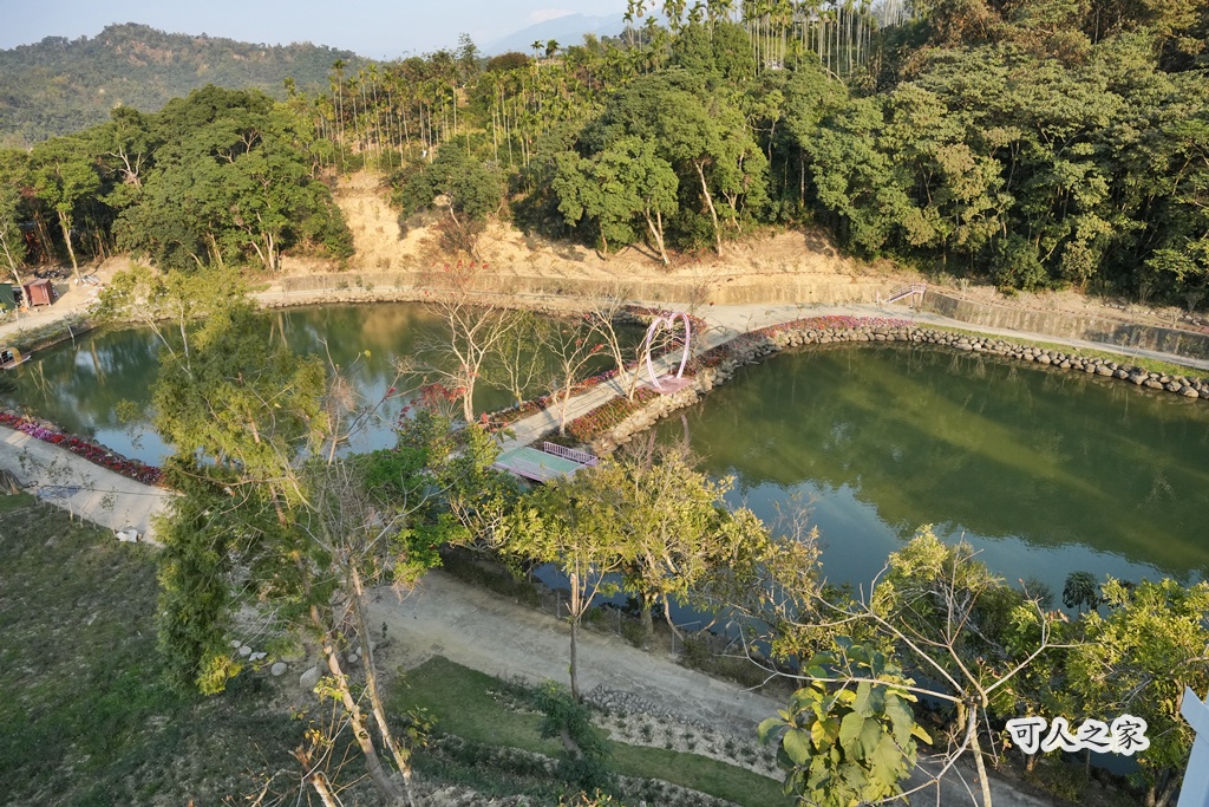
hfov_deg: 73.7
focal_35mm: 24
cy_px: 404
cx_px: 604
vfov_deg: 53.1
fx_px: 806
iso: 2000
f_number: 8
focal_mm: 24
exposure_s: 1/1600
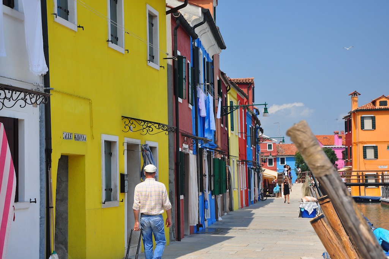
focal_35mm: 78
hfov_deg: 26.0
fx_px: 842
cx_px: 194
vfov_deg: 17.4
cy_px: 130
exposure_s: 1/250
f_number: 8
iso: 250
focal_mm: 52
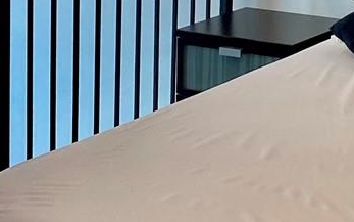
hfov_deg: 15.8
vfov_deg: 9.9
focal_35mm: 127
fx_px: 1225
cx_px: 431
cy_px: -133
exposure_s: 1/120
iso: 100
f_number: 1.8
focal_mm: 4.25
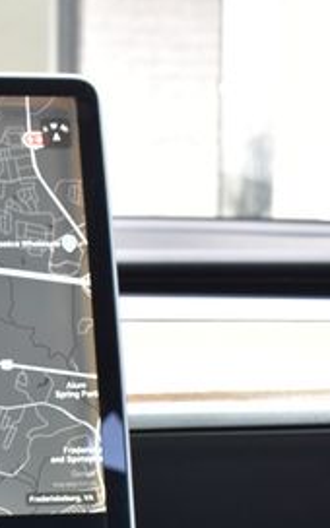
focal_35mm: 79
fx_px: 1137
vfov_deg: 25.8
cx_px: -260
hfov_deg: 14.5
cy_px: 404
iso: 400
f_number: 6.3
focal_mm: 22
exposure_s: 1/15
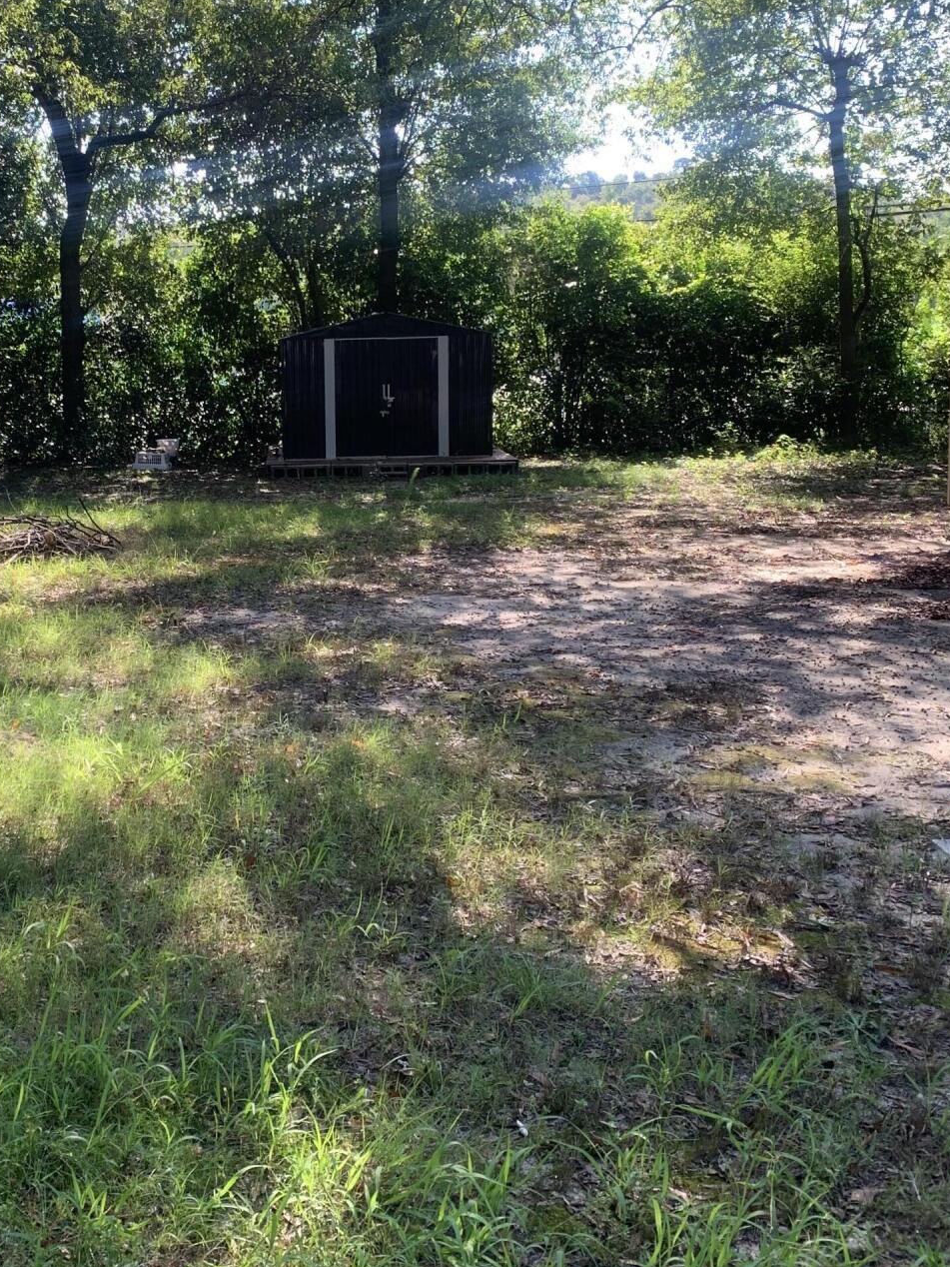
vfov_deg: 45.6
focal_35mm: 41
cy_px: 530
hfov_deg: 34.2
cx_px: 210
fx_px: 1500
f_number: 1.8
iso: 25
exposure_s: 1/132
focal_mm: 4.25
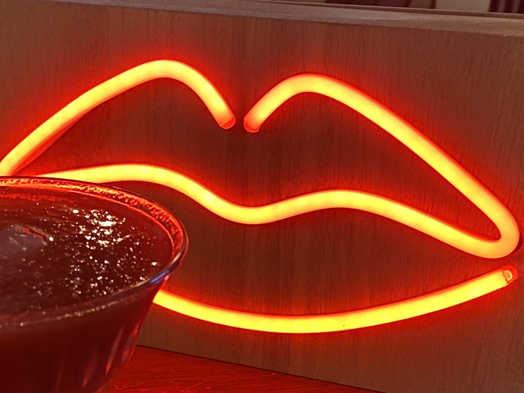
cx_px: 178
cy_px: 236
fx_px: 1135
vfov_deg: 19.6
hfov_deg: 25.9
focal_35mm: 75
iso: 400
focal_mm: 4.25
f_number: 1.8
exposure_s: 1/13
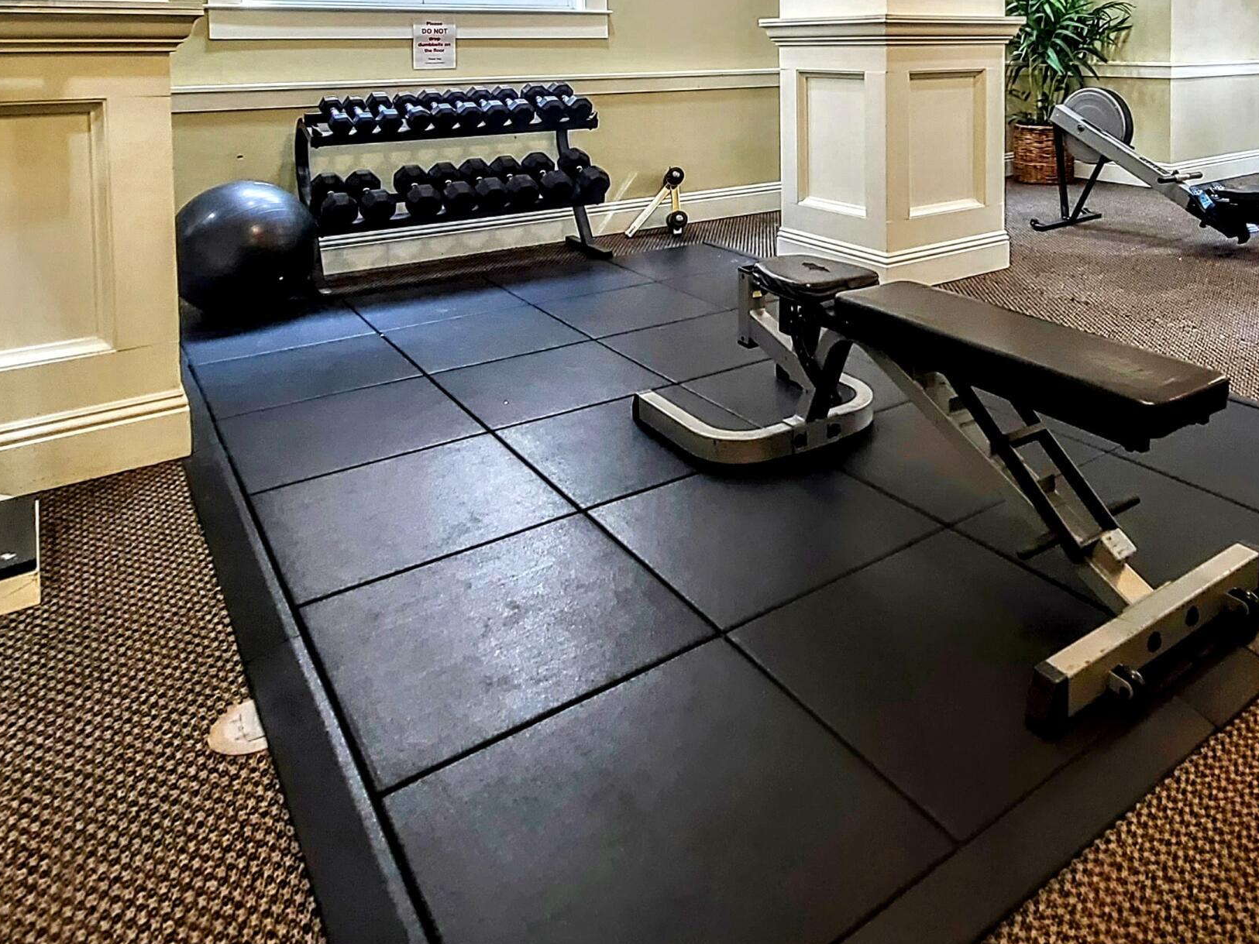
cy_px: 83
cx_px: 832
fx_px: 873
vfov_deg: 50.0
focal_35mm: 24
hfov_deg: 69.7
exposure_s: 1/40
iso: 320
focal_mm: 2.2
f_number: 2.2
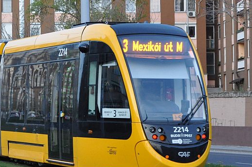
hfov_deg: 16.4
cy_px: 65
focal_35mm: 123
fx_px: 860
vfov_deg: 11.1
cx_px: 13
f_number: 4.5
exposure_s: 1/250
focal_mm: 40
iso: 1600
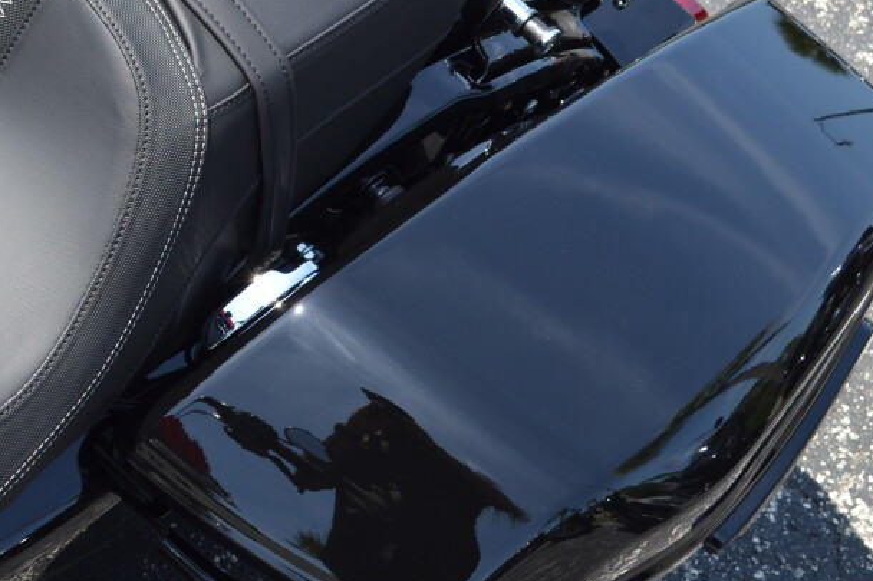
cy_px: 128
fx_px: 1867
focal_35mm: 77
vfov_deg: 17.6
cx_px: 33
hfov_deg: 25.2
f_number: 6.3
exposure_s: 1/160
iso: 100
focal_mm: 26
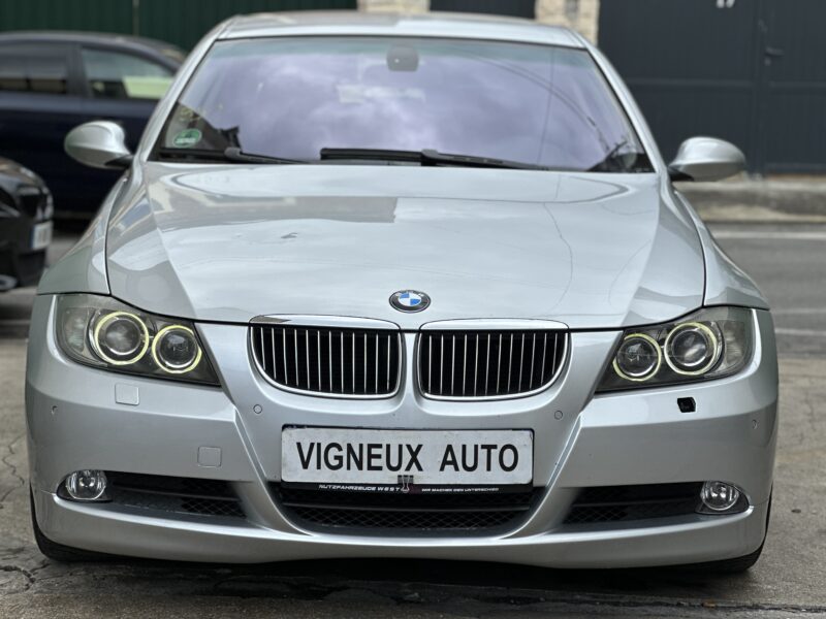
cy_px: 310
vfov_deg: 19.1
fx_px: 1837
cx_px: 413
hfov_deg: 25.3
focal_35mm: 77
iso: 25
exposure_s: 1/251
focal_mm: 9
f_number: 2.8
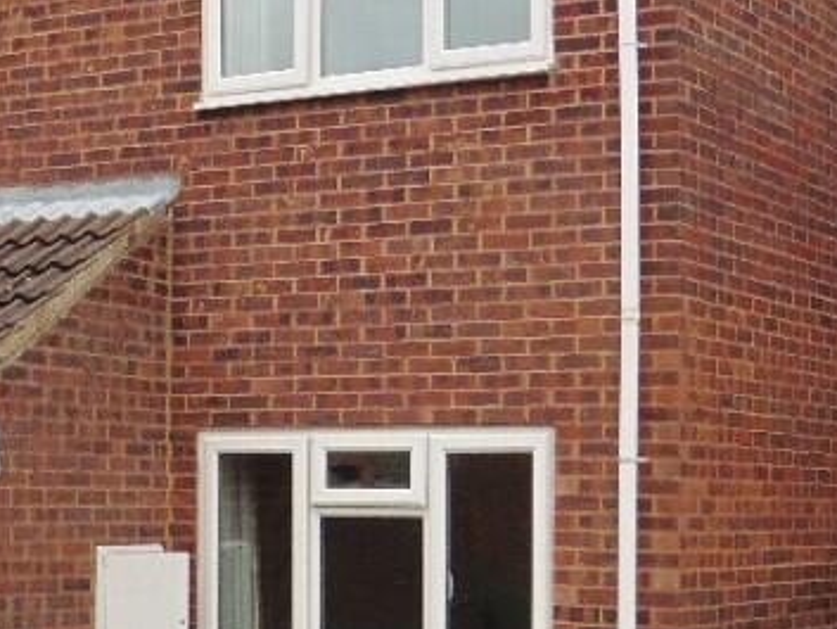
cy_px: 394
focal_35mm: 87
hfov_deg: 22.2
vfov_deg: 17.0
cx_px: 166
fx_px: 2104
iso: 100
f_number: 4.5
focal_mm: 5.4
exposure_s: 1/200
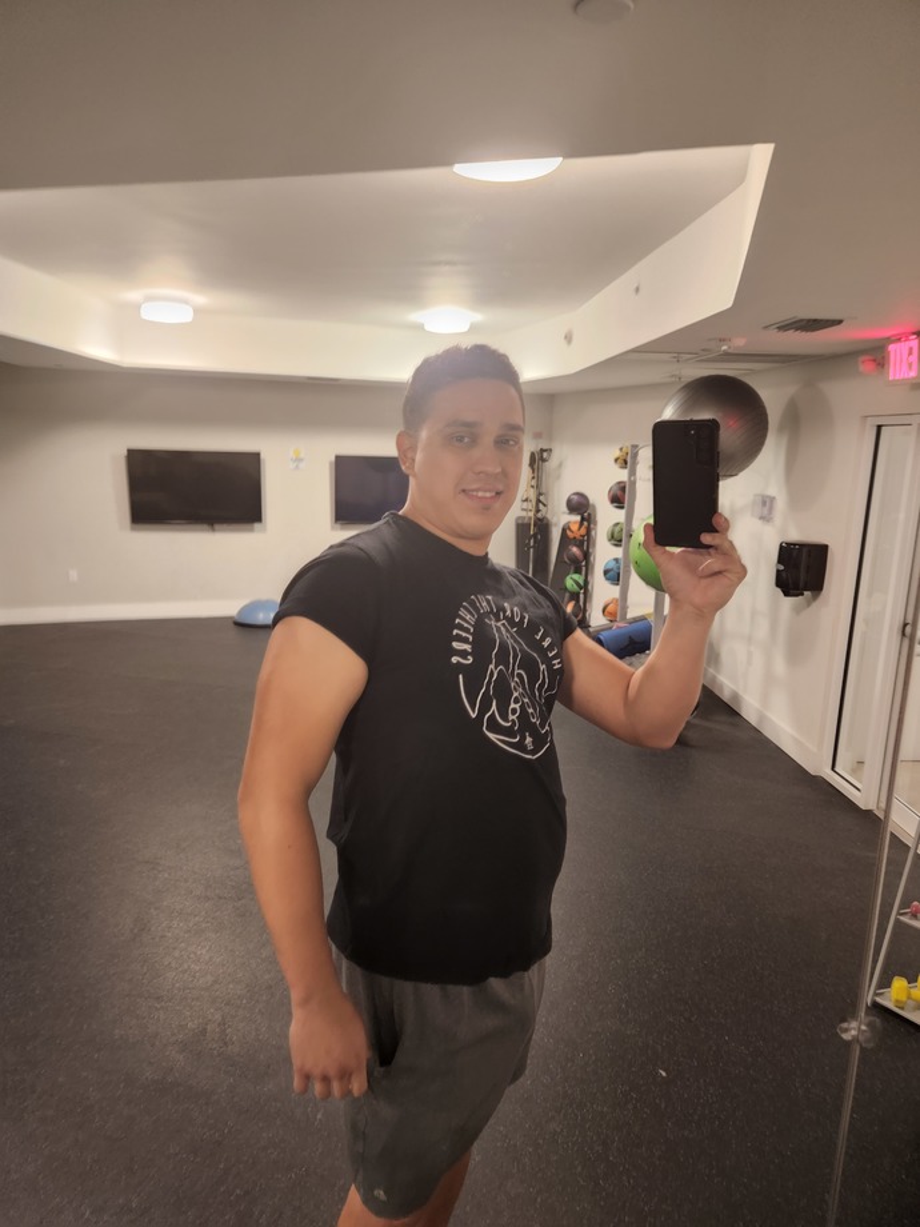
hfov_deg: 58.9
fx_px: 815
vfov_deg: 73.9
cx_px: 460
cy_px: 614
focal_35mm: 23
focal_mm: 5.4
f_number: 1.8
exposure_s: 1/24
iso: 640
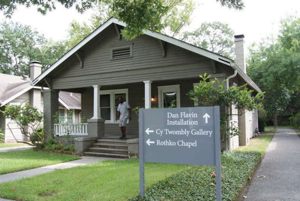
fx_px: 250
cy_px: 100
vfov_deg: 43.7
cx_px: 150
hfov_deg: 61.9
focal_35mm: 30
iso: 100
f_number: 5.6
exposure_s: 1/50
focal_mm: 20
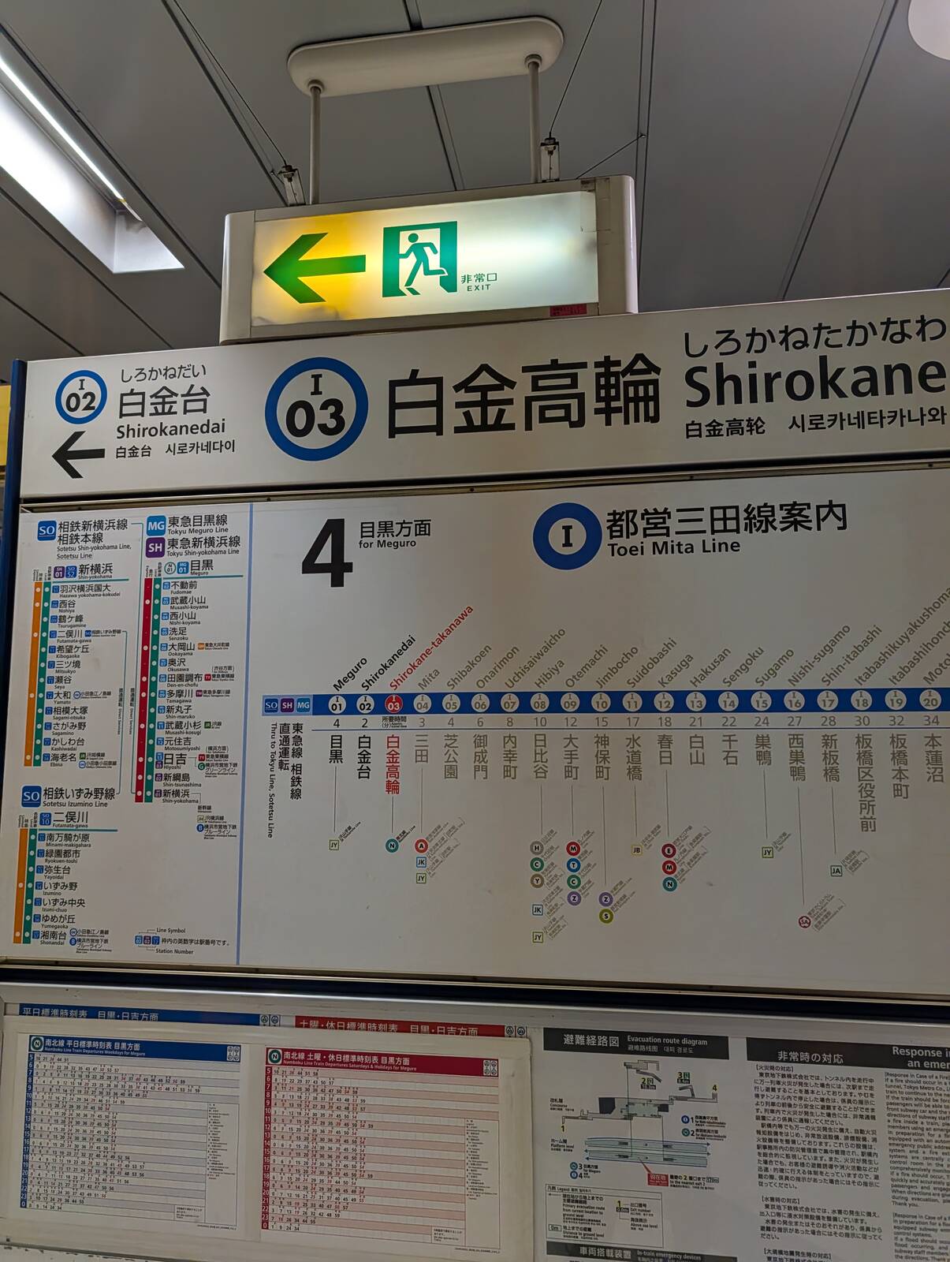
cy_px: 631
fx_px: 876
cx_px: 475
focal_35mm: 24
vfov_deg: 71.5
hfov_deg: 56.9
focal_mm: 6.9
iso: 441
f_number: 1.68
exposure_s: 1/887
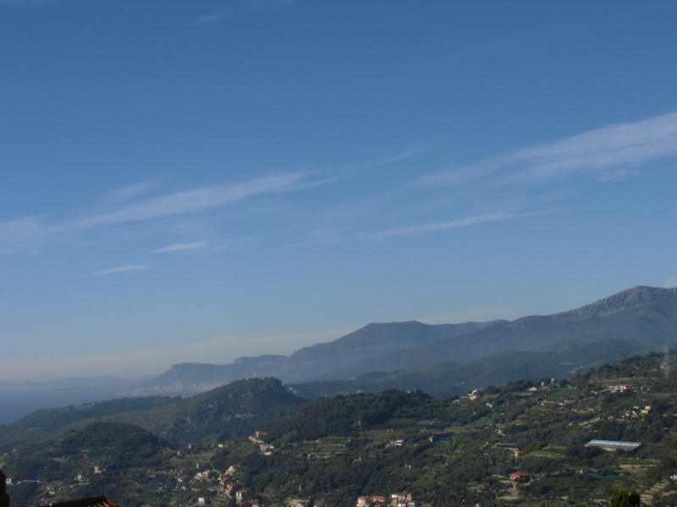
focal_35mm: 57
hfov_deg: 33.8
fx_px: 1115
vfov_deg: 25.7
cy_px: 254
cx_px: 338
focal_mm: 10.11
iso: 64
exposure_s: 1/800
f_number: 4.5
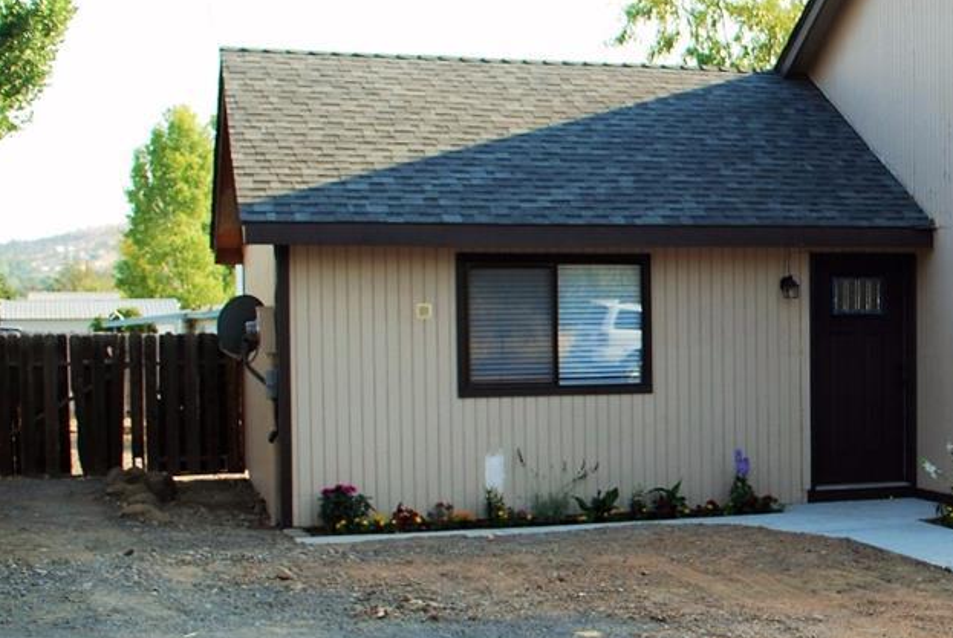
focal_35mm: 65
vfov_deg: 21.0
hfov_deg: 29.0
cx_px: 948
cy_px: 366
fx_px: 1723
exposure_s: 1/200
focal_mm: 18
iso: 100
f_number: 5
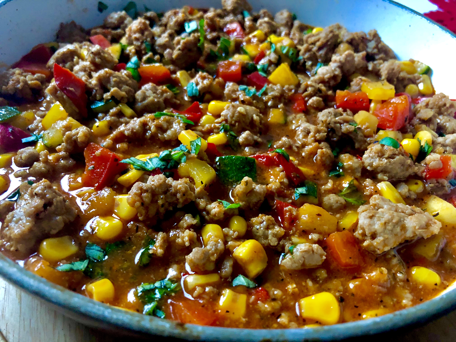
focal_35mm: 28
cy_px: 171
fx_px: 369
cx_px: 228
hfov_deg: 63.4
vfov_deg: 49.7
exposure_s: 1/5
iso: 100
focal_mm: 3.99
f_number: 1.8
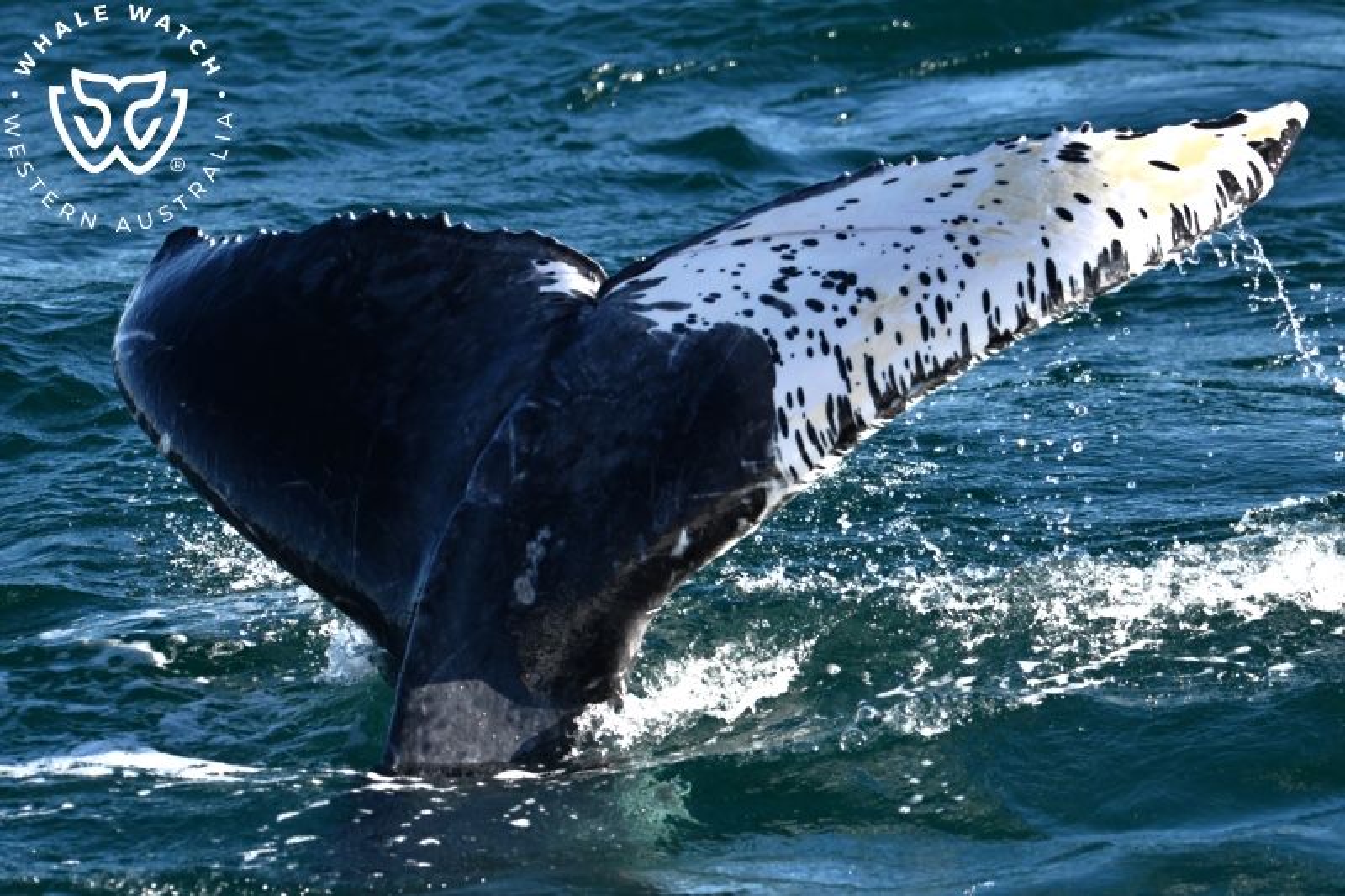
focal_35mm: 220
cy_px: 448
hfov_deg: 9.4
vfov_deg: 6.2
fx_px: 8217
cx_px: 672
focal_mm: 220
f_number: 5.6
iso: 1800
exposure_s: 1/8000
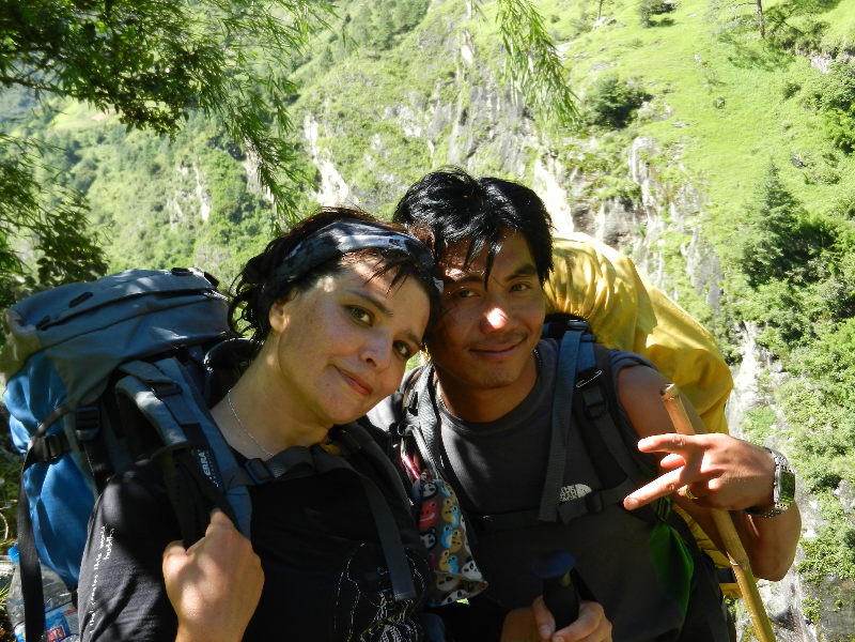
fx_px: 939
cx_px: 428
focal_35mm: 38
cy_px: 321
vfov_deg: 37.7
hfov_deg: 49.0
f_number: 4
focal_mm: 6.9
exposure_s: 1/200
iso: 160
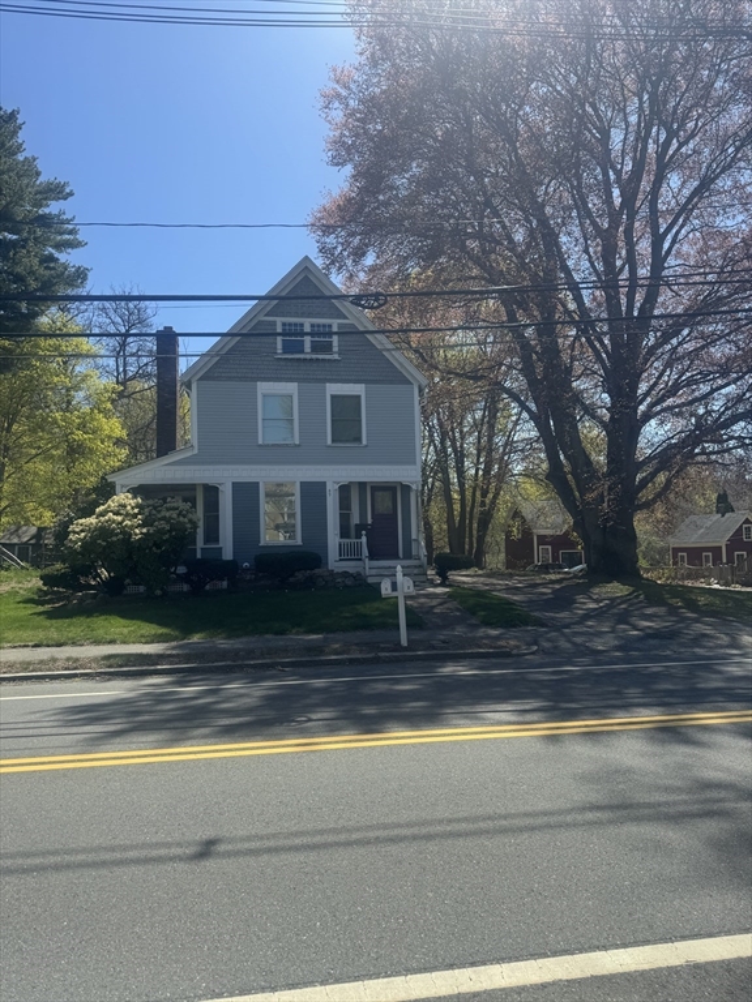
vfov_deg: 71.6
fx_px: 695
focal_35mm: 24
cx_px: 376
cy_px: 501
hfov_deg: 56.8
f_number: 1.78
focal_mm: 6.76
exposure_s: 1/4049
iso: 80
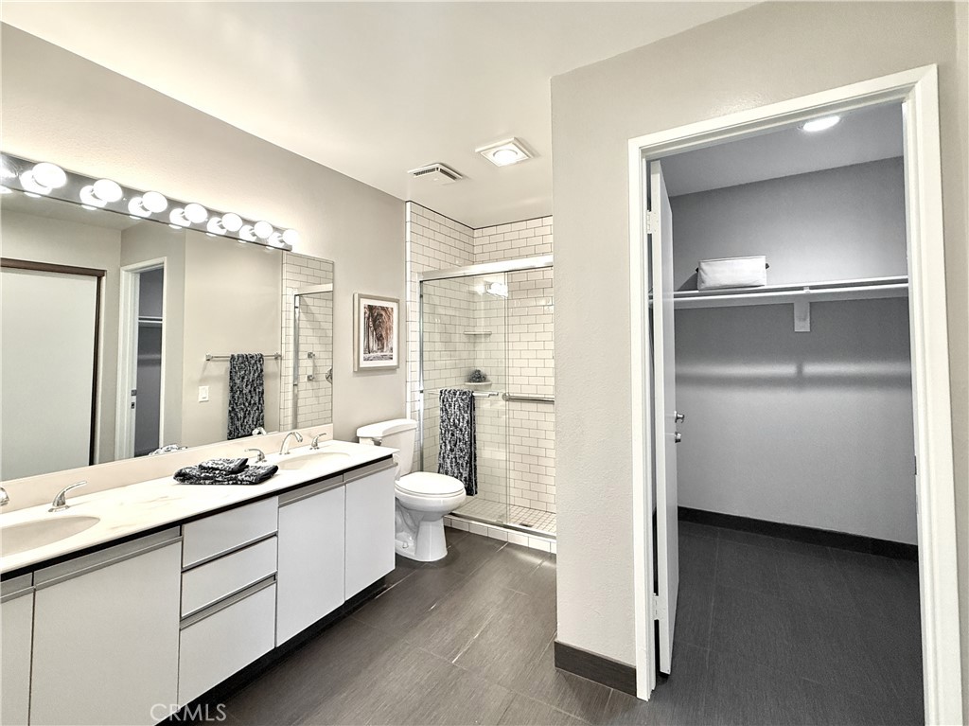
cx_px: 484
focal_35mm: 14
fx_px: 392
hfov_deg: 102.1
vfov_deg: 85.6
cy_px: 363
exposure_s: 1/120
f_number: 2.2
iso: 250
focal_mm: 2.22
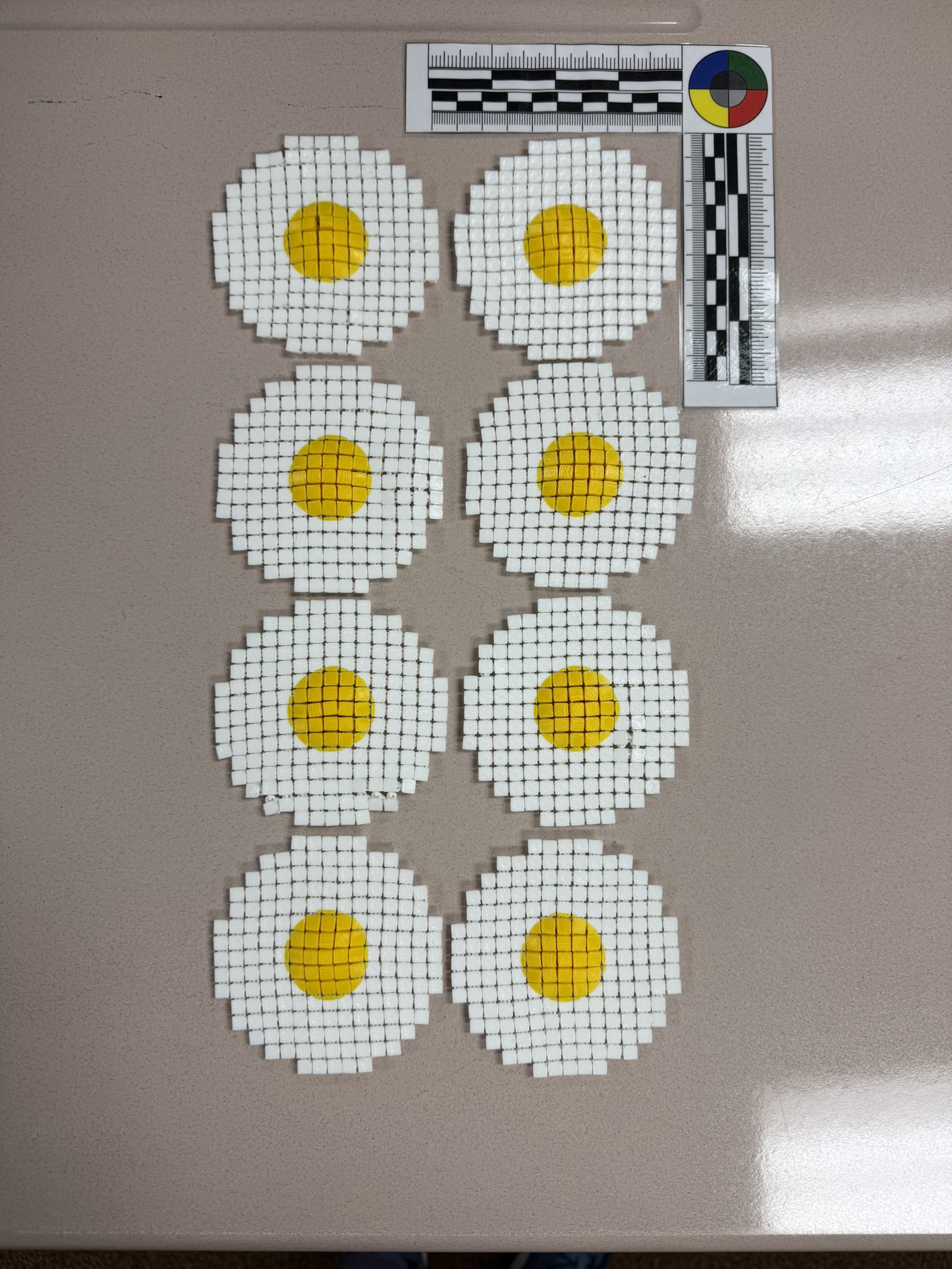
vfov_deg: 71.6
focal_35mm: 24
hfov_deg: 56.8
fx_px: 880
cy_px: 634
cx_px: 476
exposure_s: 1/120
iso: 64
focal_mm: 6.76
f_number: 1.78
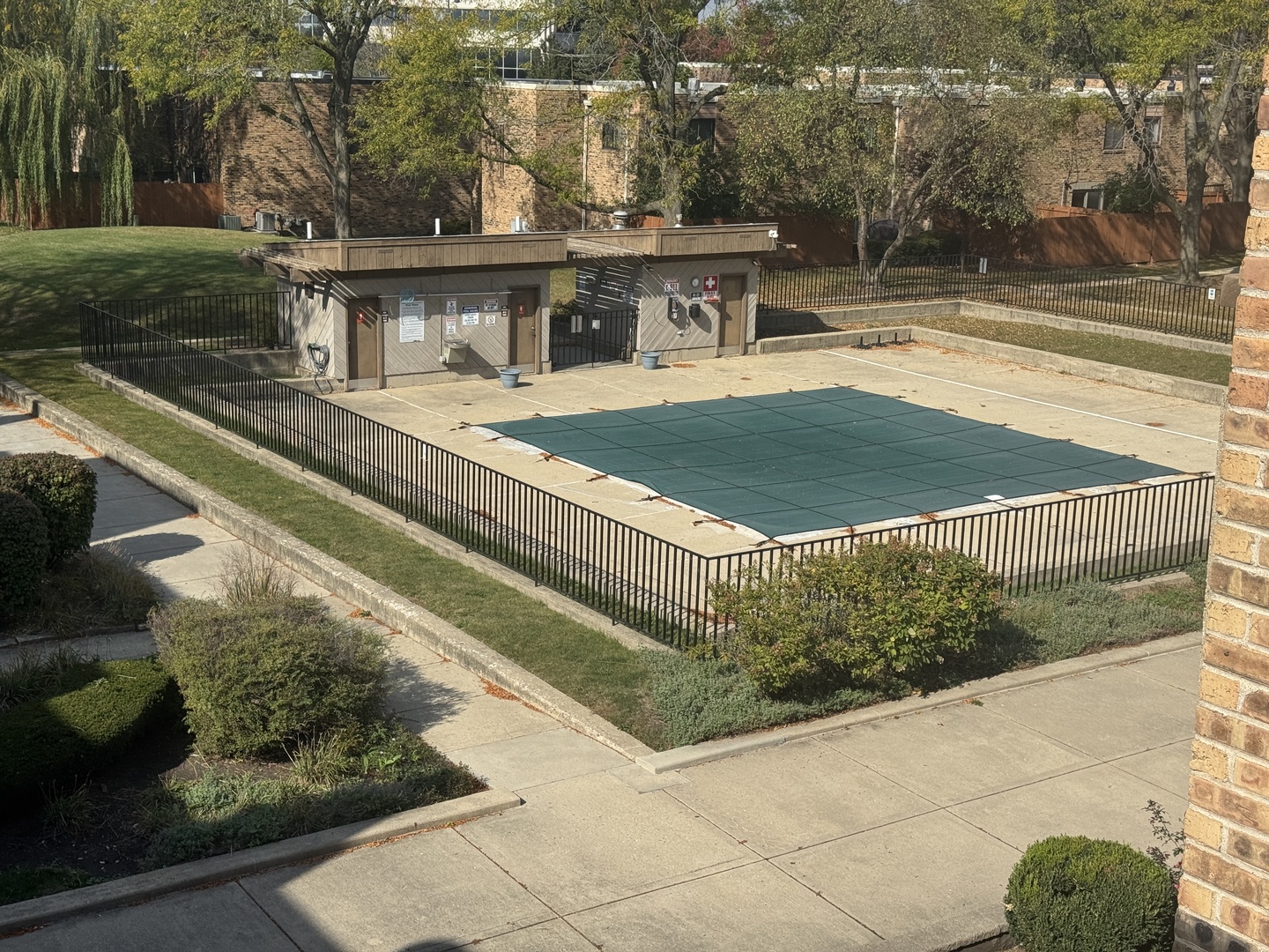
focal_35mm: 48
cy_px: 476
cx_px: 634
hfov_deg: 39.7
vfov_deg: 30.3
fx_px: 1760
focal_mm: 6.76
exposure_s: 1/5376
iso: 64
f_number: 1.78
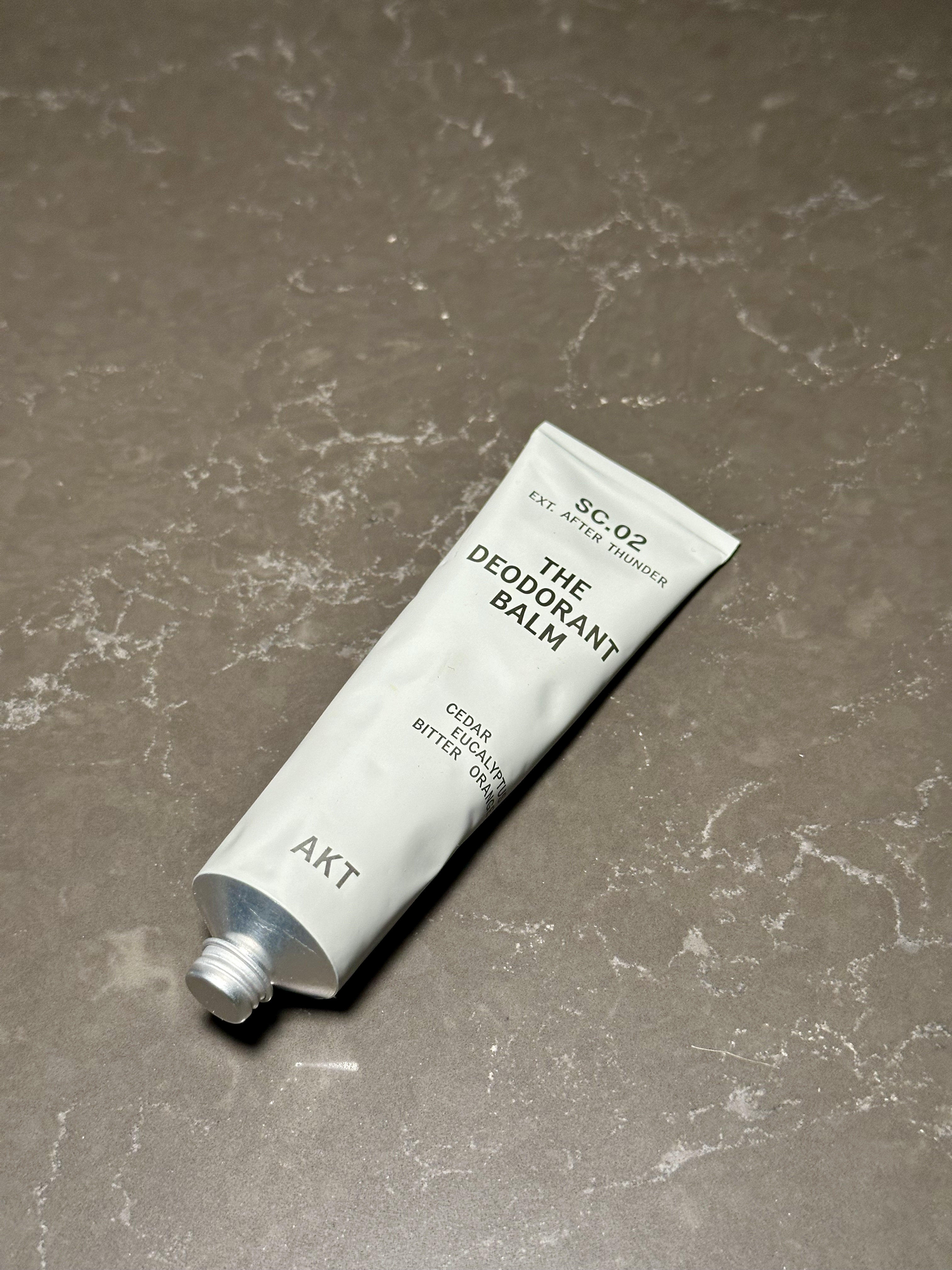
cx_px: 476
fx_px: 1760
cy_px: 635
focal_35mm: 48
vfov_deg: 39.7
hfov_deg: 30.3
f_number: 1.78
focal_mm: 6.86
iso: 80
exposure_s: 1/83
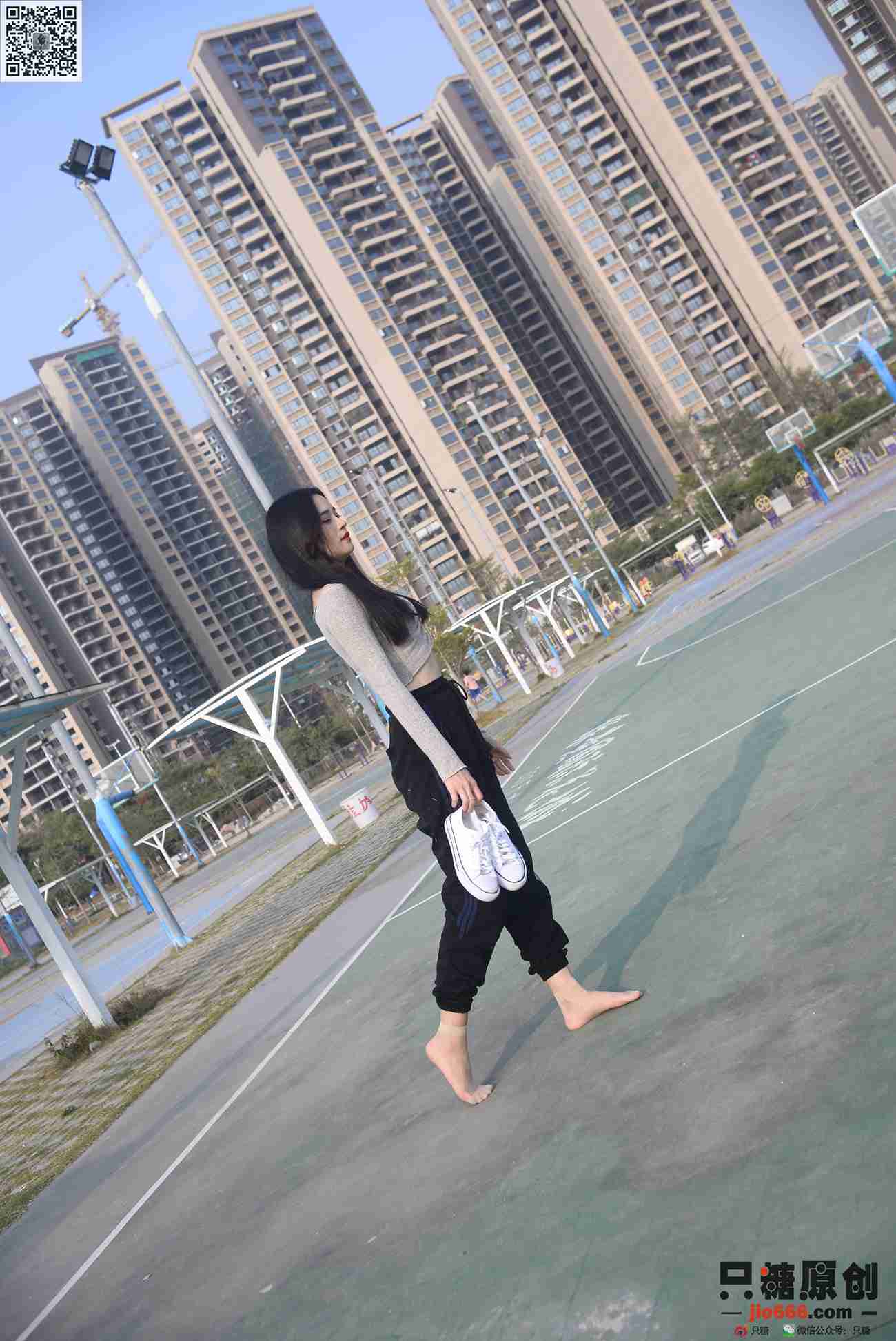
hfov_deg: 37.9
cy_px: 670
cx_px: 448
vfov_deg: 54.4
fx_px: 1305
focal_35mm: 35
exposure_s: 1/400
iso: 100
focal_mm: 35
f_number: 5.6
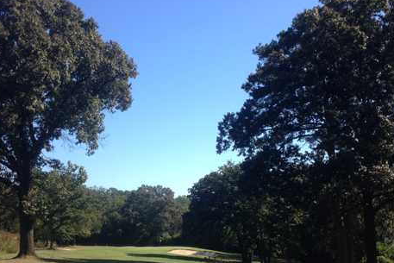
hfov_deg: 38.8
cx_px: 181
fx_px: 558
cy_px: 167
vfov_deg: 26.4
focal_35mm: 51
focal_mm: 4.28
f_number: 2.4
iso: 50
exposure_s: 1/951
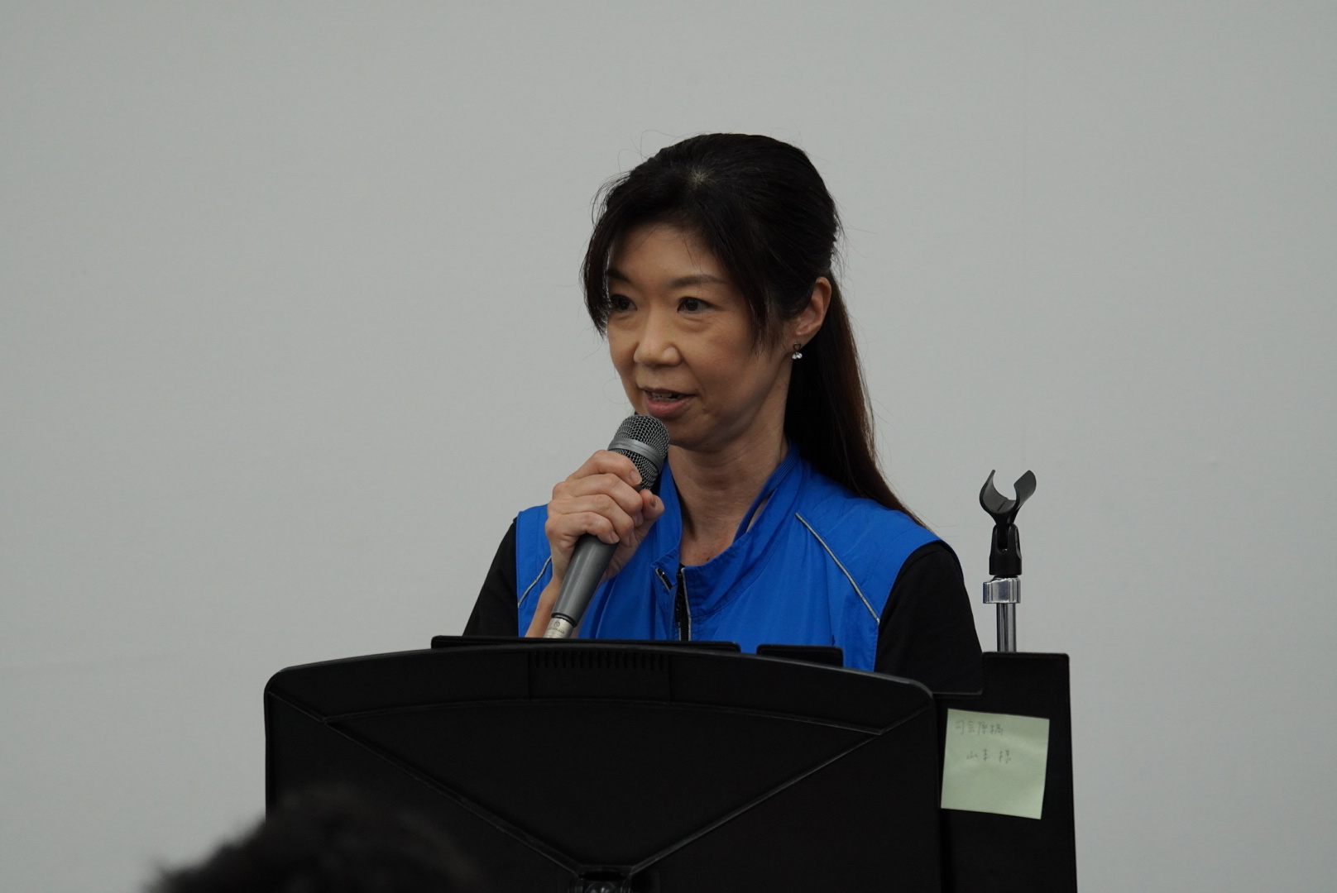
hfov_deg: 5.6
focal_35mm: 369
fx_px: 13725
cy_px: 446
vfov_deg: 3.7
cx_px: 668
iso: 2000
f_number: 5.6
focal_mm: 246.2
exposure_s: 1/400
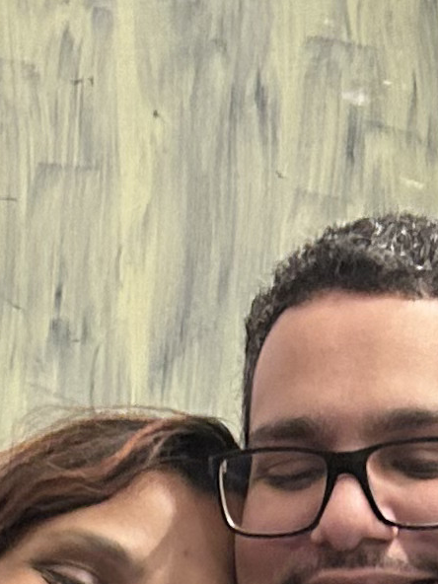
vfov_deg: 10.5
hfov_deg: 8.4
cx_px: 251
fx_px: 2986
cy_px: 1025
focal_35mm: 177
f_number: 1.5
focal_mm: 5.7
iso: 640
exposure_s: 1/33
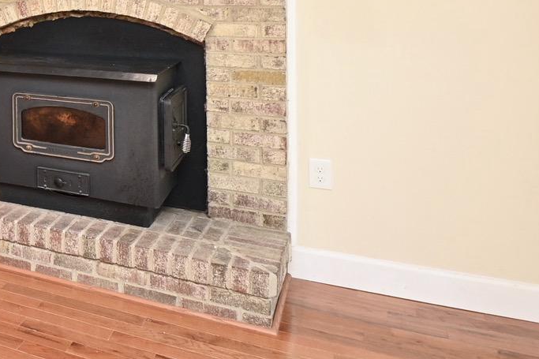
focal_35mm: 45
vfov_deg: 27.3
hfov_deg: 32.1
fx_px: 674
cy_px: -36
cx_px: -175
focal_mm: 10
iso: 320
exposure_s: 1/15
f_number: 7.1
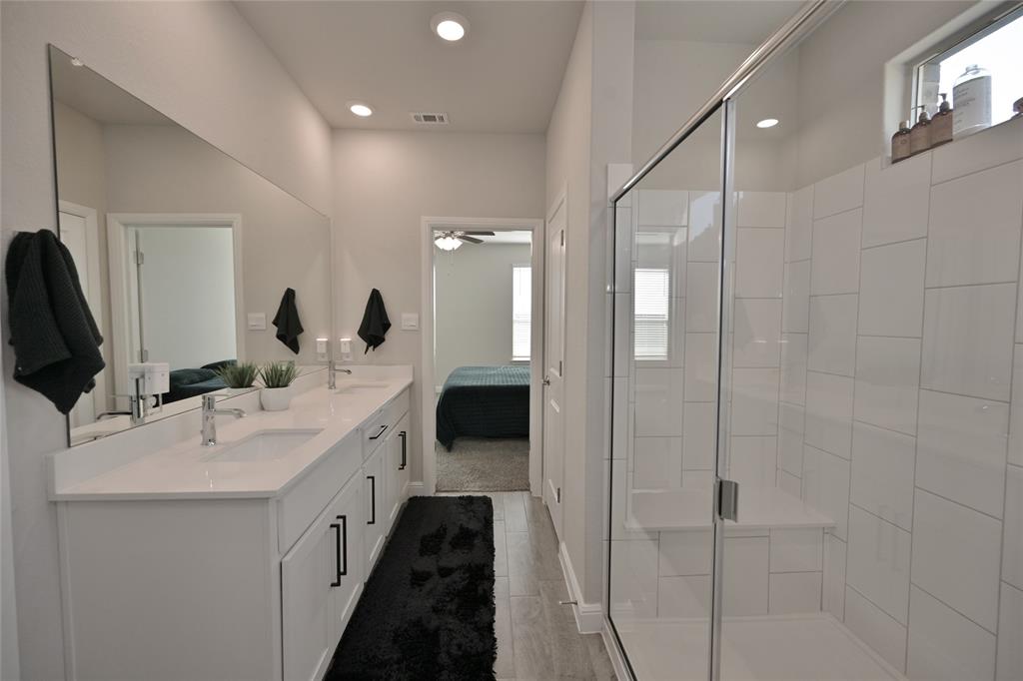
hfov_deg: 104.3
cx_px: 512
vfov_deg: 81.2
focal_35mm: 14
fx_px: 398
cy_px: 340
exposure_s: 1/125
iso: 200
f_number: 5.6
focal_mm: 14
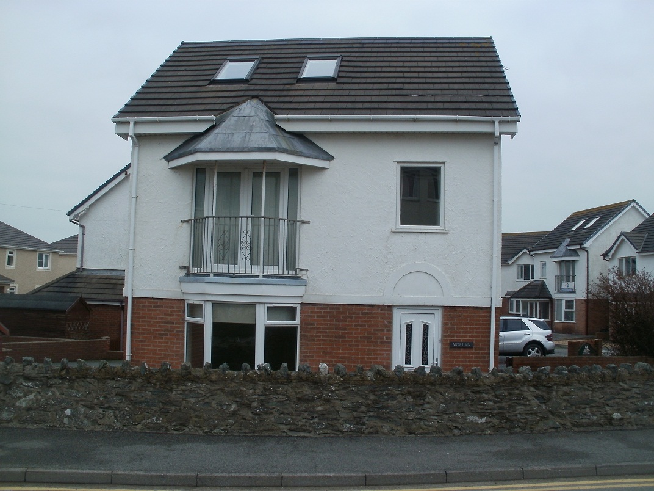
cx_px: 327
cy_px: 246
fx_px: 680
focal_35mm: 36
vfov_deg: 39.7
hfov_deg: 51.4
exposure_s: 1/200
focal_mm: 6.3
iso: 100
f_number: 5.6
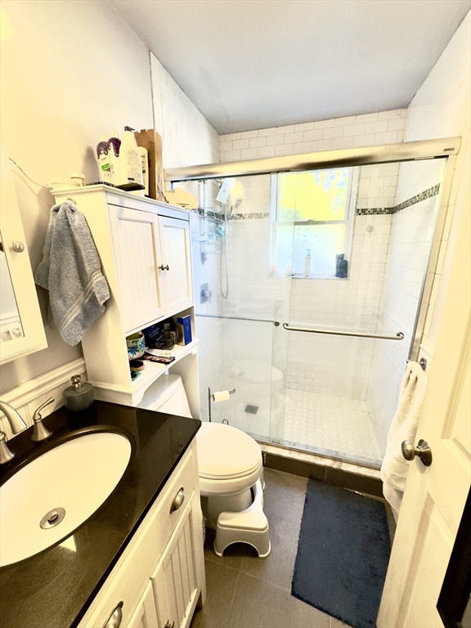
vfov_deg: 102.1
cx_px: 236
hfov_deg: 85.7
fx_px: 254
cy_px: 314
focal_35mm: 14
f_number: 2.2
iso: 250
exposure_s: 1/120
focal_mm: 2.22
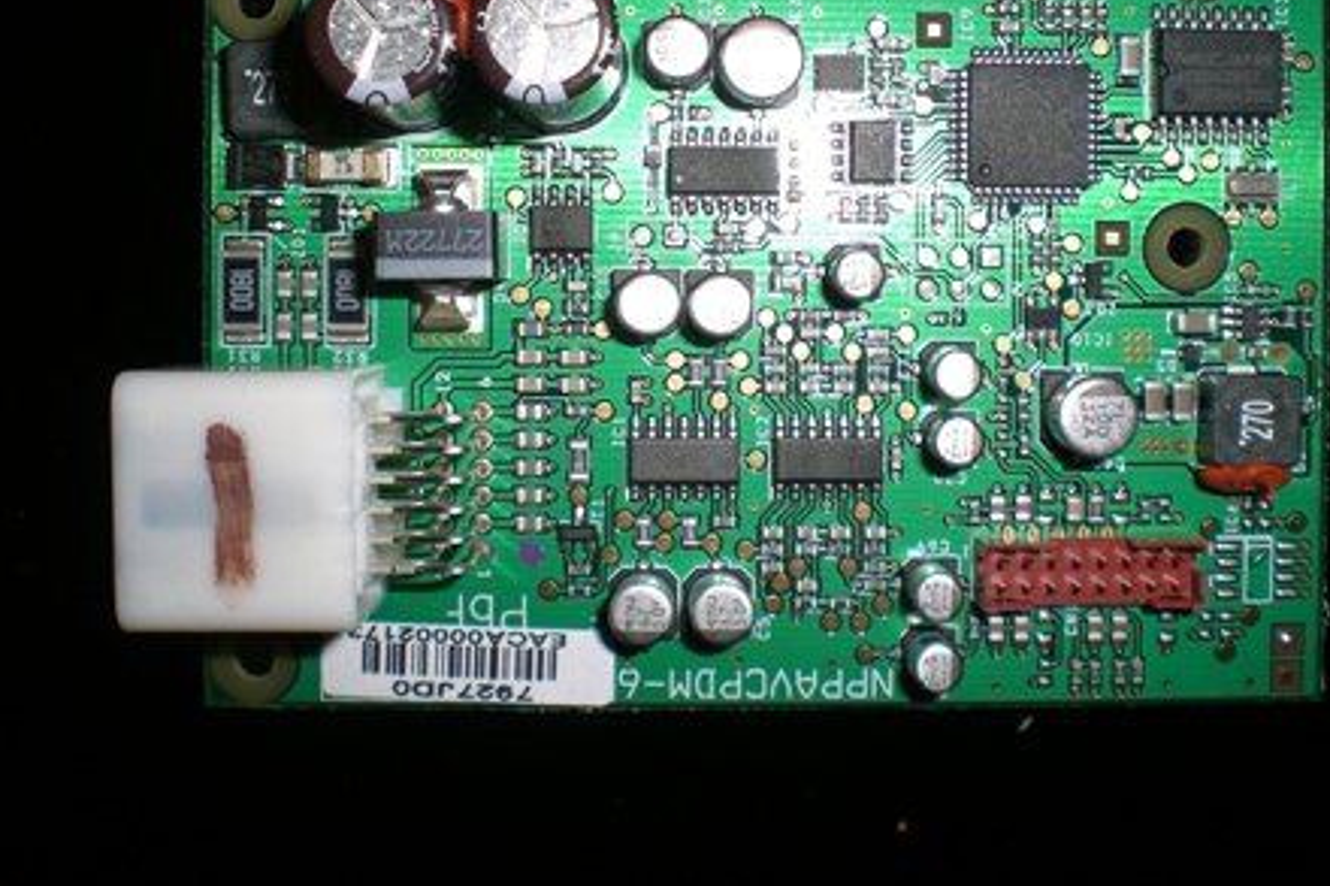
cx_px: 750
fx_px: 1699
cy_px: 339
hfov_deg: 42.7
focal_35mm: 46
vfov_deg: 29.1
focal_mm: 6.3
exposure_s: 1/60
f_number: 4.4
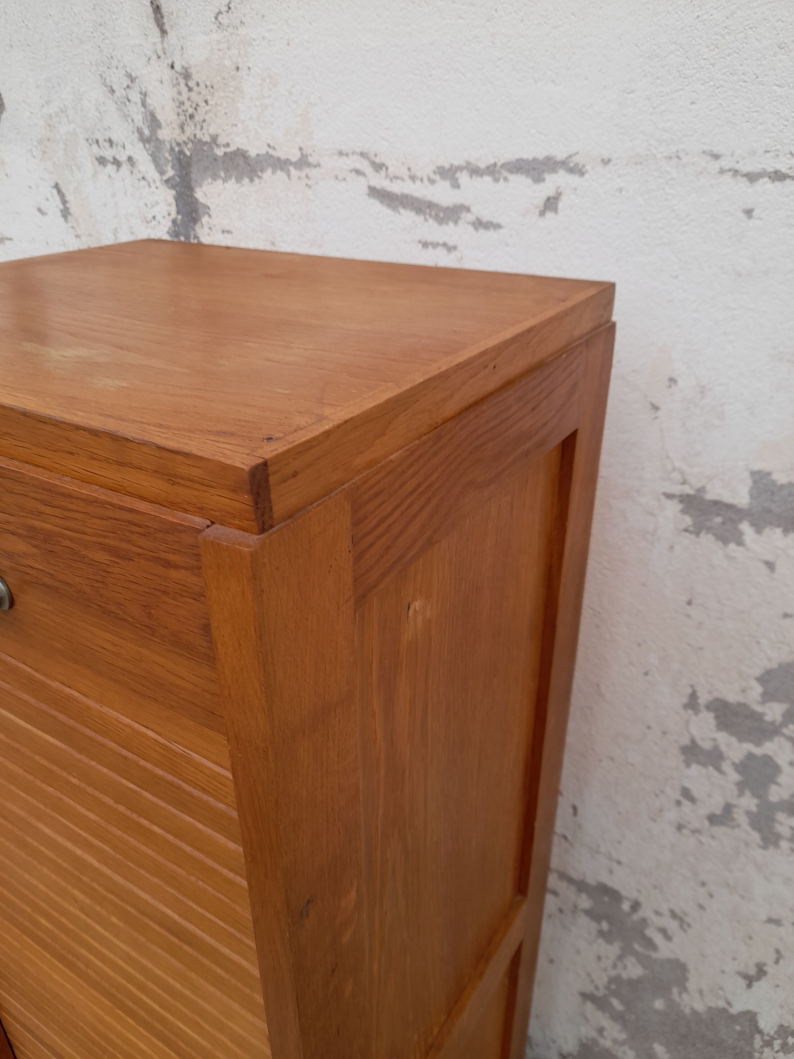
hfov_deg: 54.9
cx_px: 397
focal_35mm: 25
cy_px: 530
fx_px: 765
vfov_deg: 69.4
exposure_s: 1/100
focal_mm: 4.6
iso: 25
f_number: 2
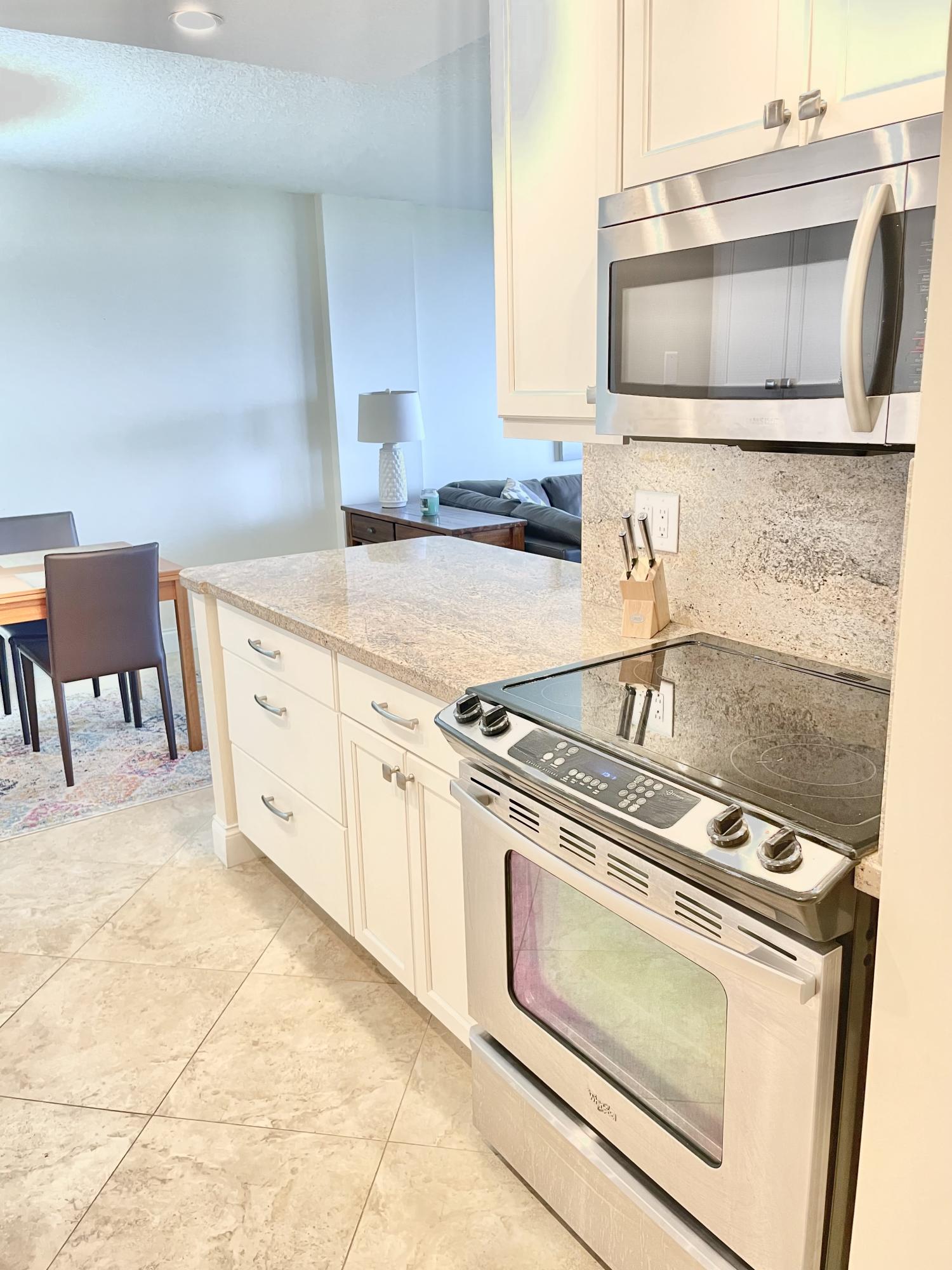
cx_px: 476
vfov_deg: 67.3
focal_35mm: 26
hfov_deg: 53.1
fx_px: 953
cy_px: 635
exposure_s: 1/60
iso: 250
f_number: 1.6
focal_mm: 4.2
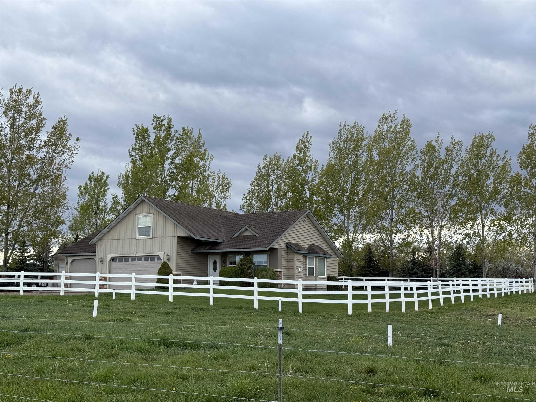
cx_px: 268
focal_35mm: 48
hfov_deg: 39.7
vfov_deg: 30.3
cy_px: 201
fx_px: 743
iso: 64
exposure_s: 1/1429
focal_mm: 6.76
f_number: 1.78
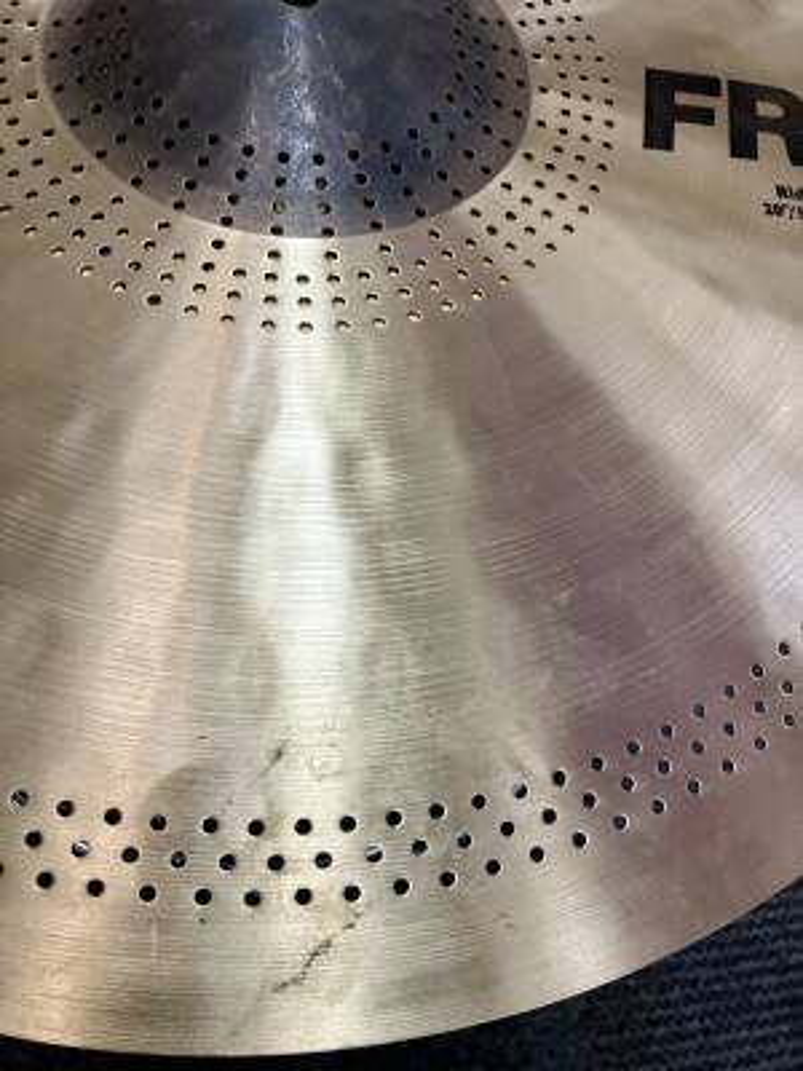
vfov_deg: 63.4
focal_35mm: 28
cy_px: 536
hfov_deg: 49.7
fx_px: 866
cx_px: 402
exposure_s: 1/120
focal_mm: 3.99
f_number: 1.8
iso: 80
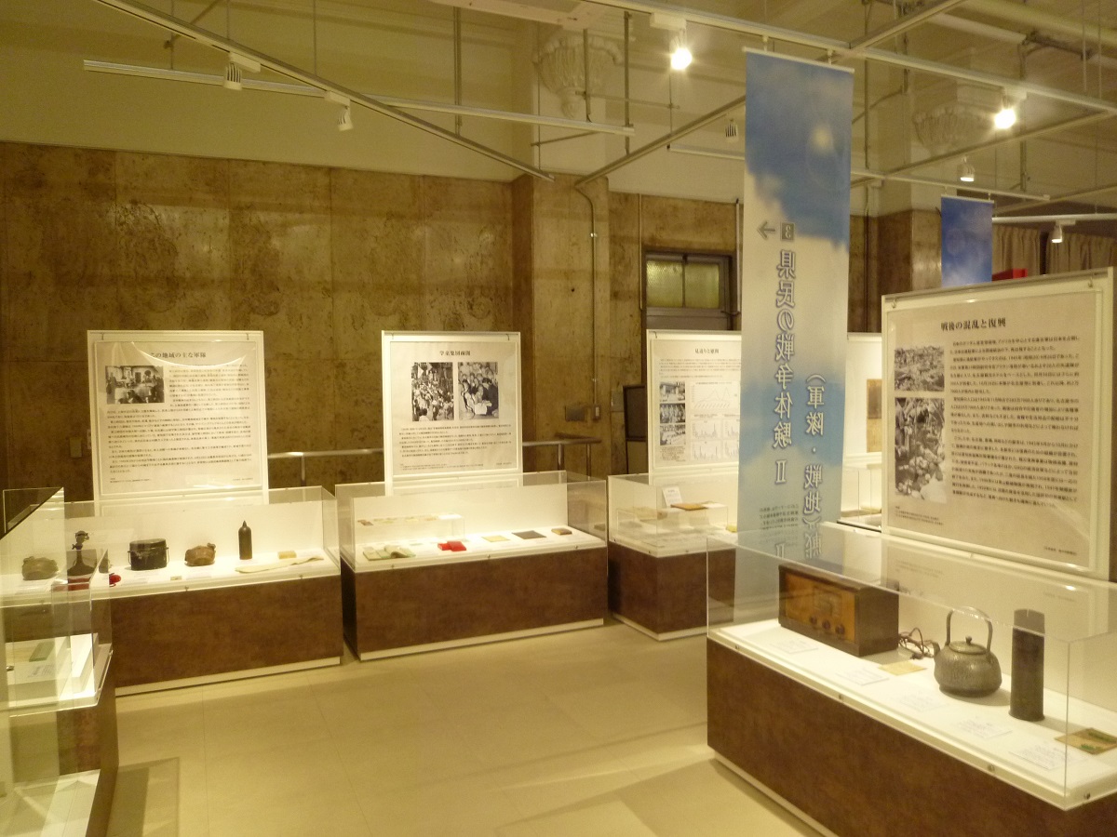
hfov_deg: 69.4
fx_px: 807
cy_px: 418
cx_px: 558
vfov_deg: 54.9
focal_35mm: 25
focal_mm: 4.5
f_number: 2.8
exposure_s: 1/30
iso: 320
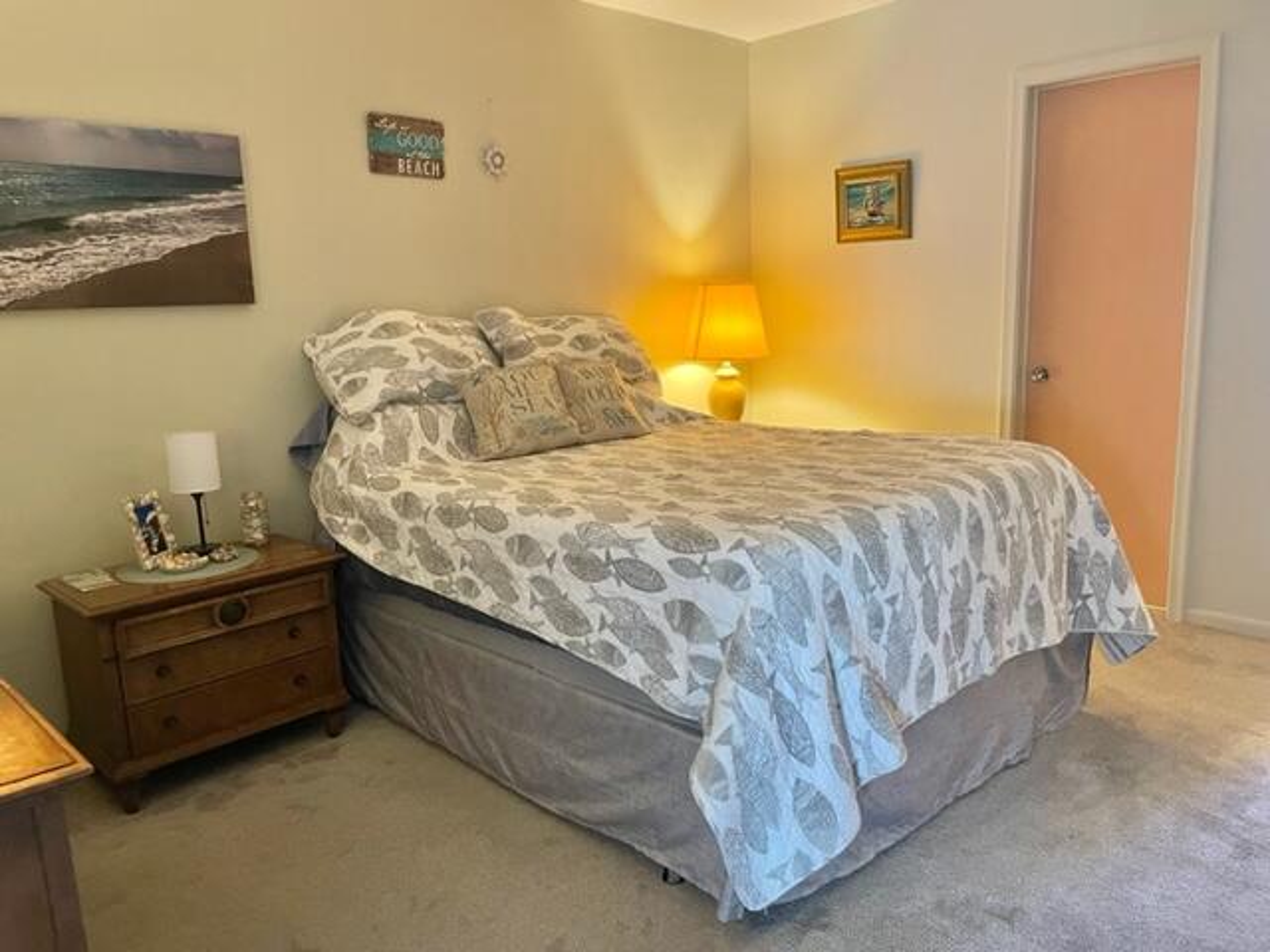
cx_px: 635
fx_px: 954
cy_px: 476
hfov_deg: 67.3
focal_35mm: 26
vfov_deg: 53.1
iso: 400
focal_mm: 4.2
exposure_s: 1/40
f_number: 1.6
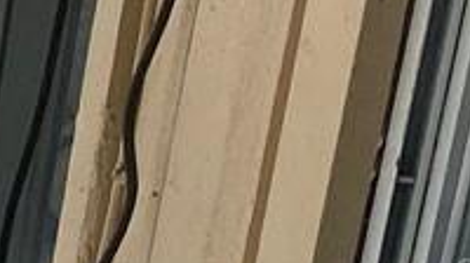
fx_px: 2826
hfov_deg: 7.6
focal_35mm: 227
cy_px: 275
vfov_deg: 5.3
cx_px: -1203
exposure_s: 1/463
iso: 32
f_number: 1.8
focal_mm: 4.25
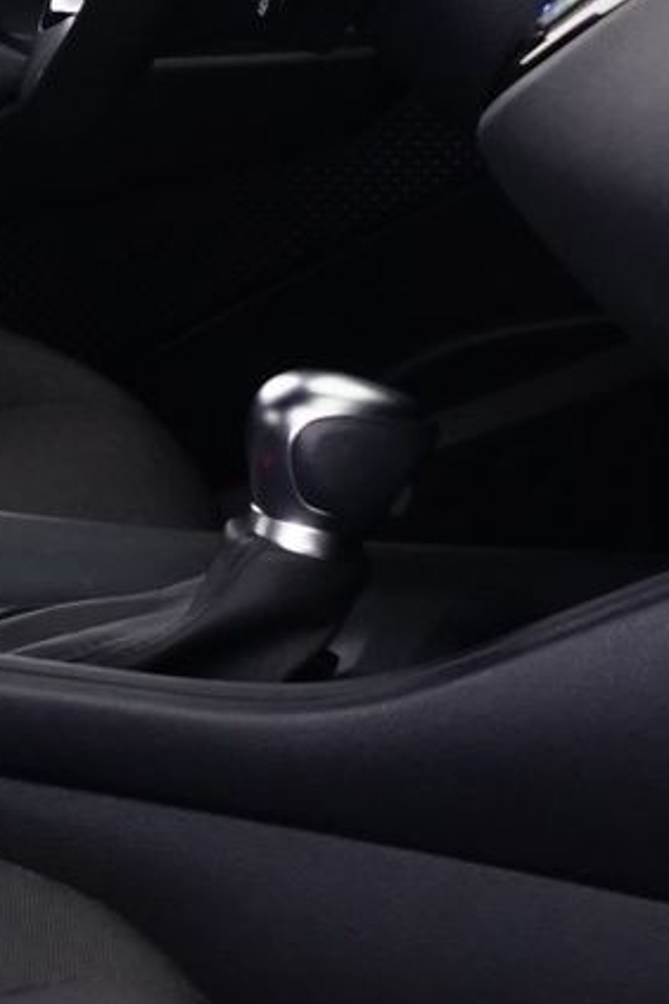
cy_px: 148
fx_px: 3958
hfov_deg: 9.2
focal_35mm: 142
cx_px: -600
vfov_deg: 14.3
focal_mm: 24
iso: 1600
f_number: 5
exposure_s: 1/8
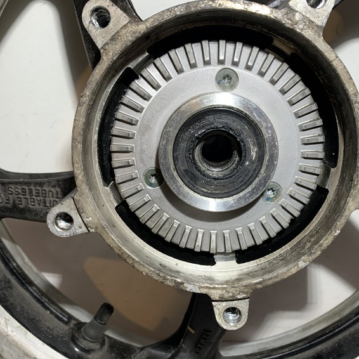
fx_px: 364
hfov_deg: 52.4
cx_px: 198
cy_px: 180
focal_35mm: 31
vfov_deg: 52.5
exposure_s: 1/100
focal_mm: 4.25
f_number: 1.8
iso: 50
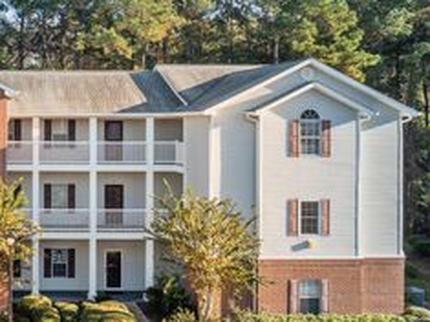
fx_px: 633
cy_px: 108
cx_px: -26
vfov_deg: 28.4
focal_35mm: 51
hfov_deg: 33.4
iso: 100
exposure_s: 1/800
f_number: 2.8
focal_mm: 12.29
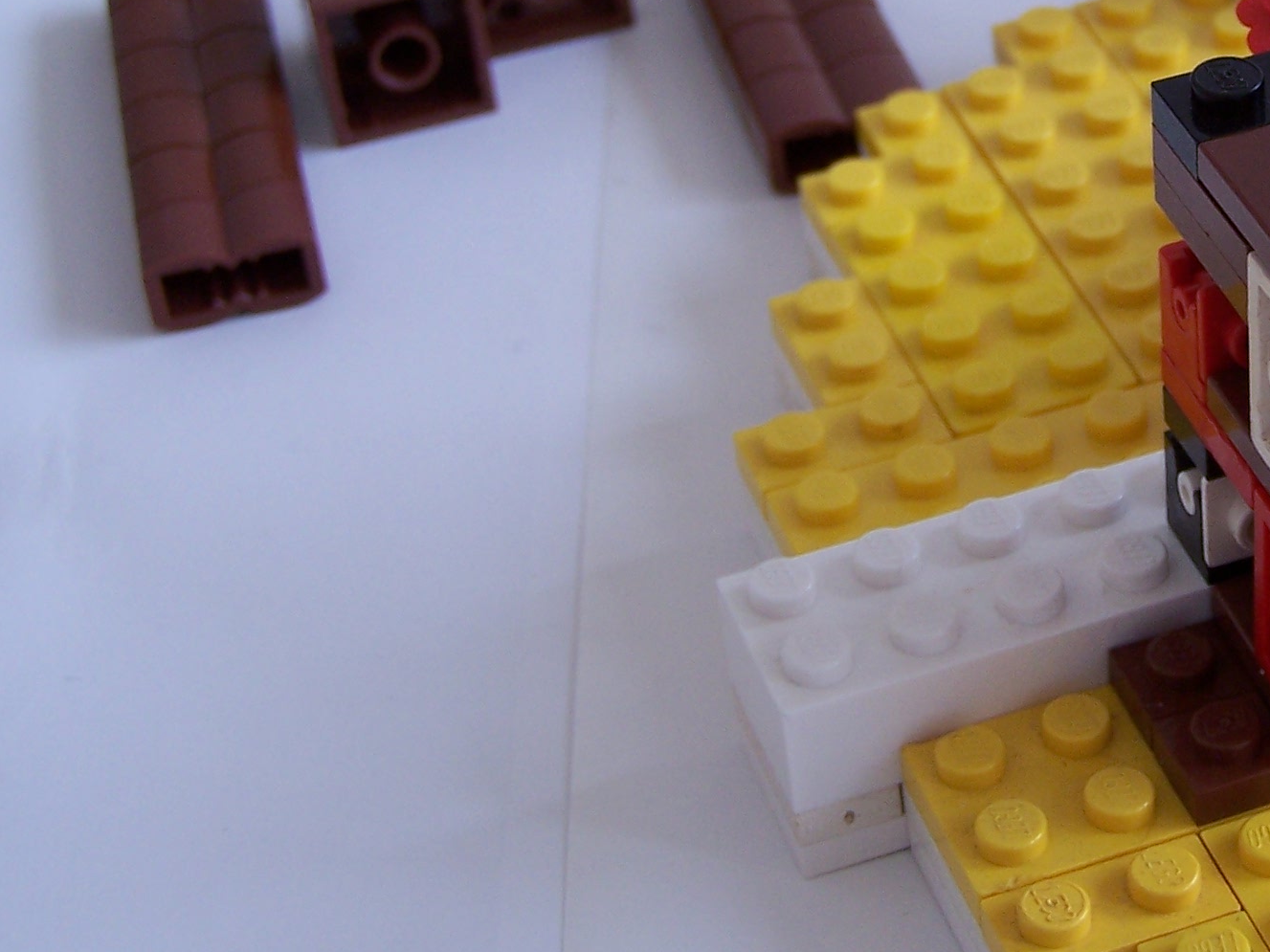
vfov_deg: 14.8
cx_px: 1154
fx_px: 3632
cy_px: 179
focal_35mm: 99
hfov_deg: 19.5
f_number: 3
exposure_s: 1/30
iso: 80
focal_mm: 8.5
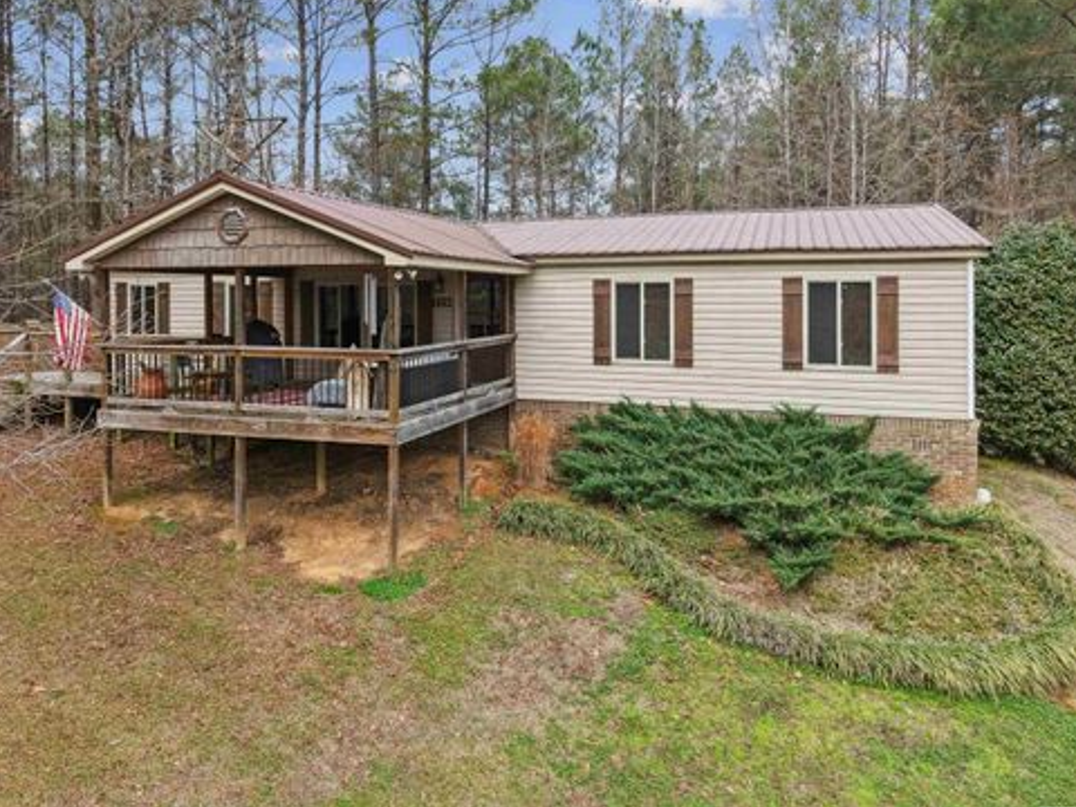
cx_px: 522
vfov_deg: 54.9
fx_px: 777
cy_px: 405
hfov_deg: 69.4
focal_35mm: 25
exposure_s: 1/1500
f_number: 1.8
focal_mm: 8.7
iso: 260
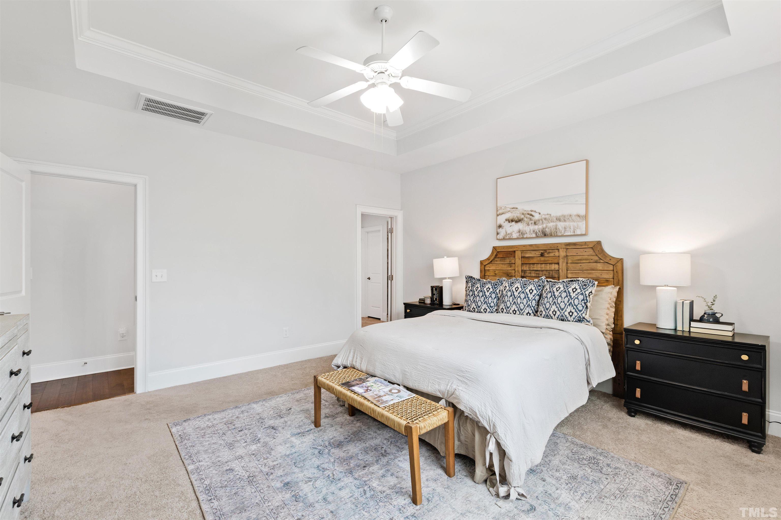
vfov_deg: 77.3
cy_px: 260
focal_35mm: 15
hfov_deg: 100.4
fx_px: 325
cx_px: 390
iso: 100
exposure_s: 1/4
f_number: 8
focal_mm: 10
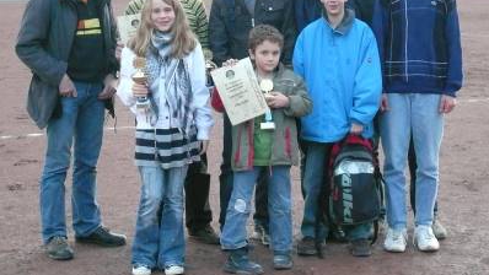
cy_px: 95
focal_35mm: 69
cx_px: 244
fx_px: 895
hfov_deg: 30.6
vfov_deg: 17.4
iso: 400
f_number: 4.1
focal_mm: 10.3
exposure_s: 1/80
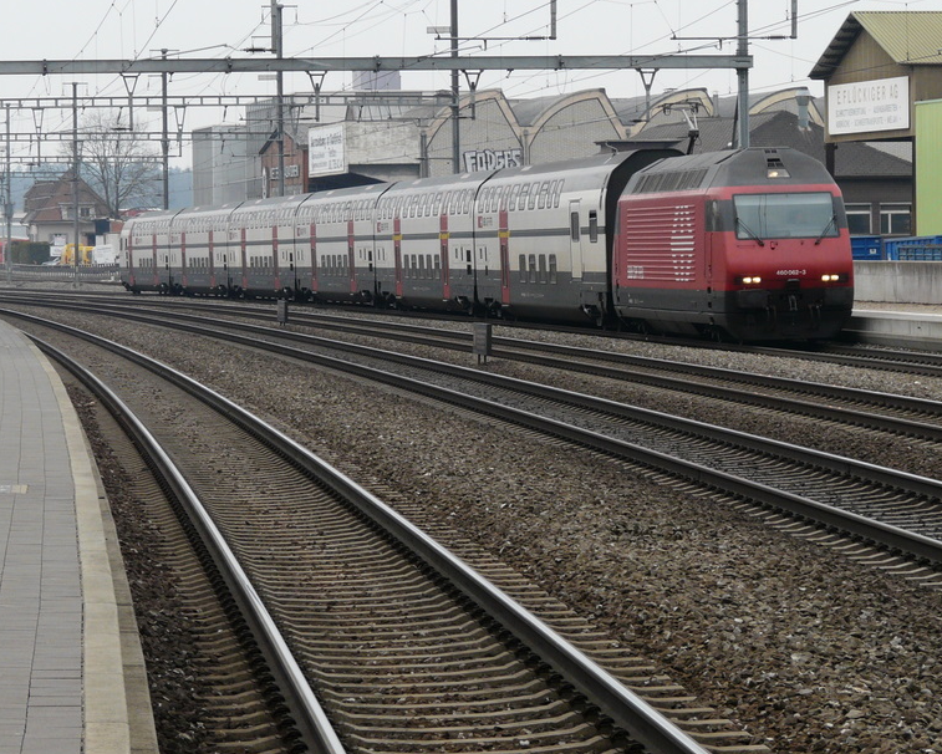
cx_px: 559
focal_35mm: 174
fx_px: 4852
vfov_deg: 8.9
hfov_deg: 11.1
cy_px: 310
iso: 100
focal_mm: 22.1
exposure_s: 1/200
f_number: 5.6
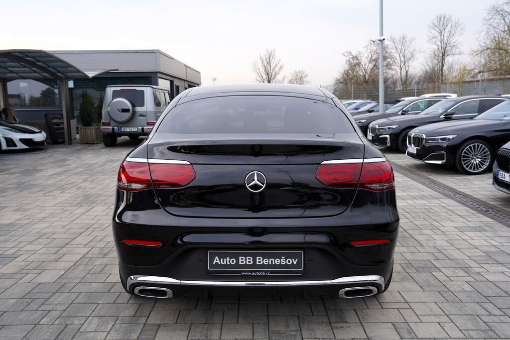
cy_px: 170
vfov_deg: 41.1
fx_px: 453
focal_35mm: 32
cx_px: 255
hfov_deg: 58.7
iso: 100
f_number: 5.6
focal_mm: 32
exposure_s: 1/160
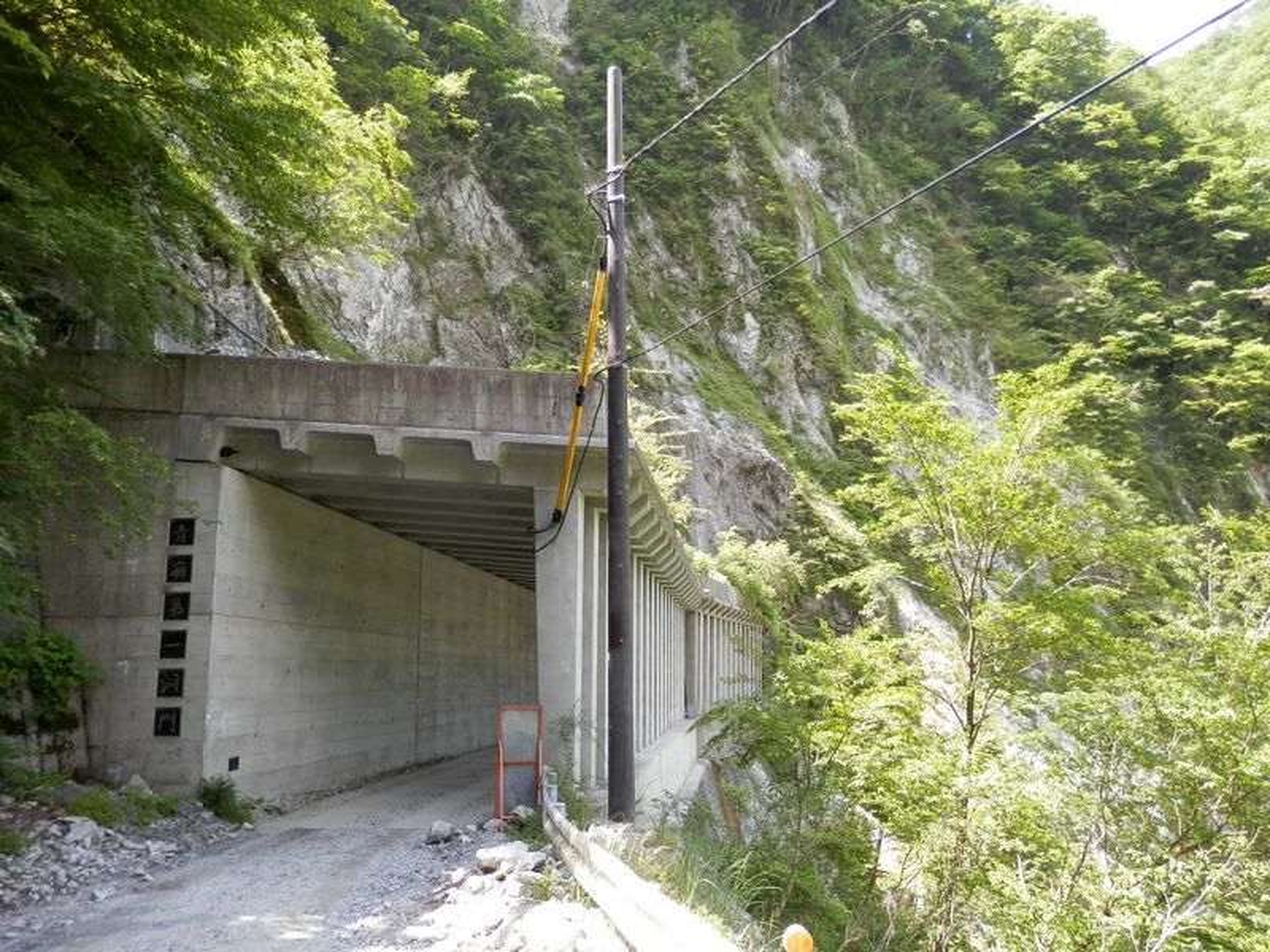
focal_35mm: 25
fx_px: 917
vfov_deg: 54.9
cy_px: 476
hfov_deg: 69.4
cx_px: 635
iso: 80
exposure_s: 1/100
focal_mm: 4.5
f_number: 3
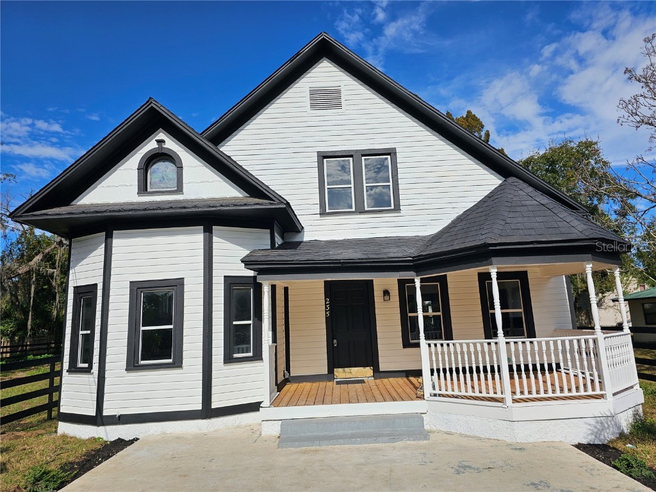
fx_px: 436
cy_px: 246
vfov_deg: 58.9
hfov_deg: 73.9
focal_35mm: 23
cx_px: 328
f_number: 1.7
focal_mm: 6.3
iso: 10
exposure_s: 1/1946
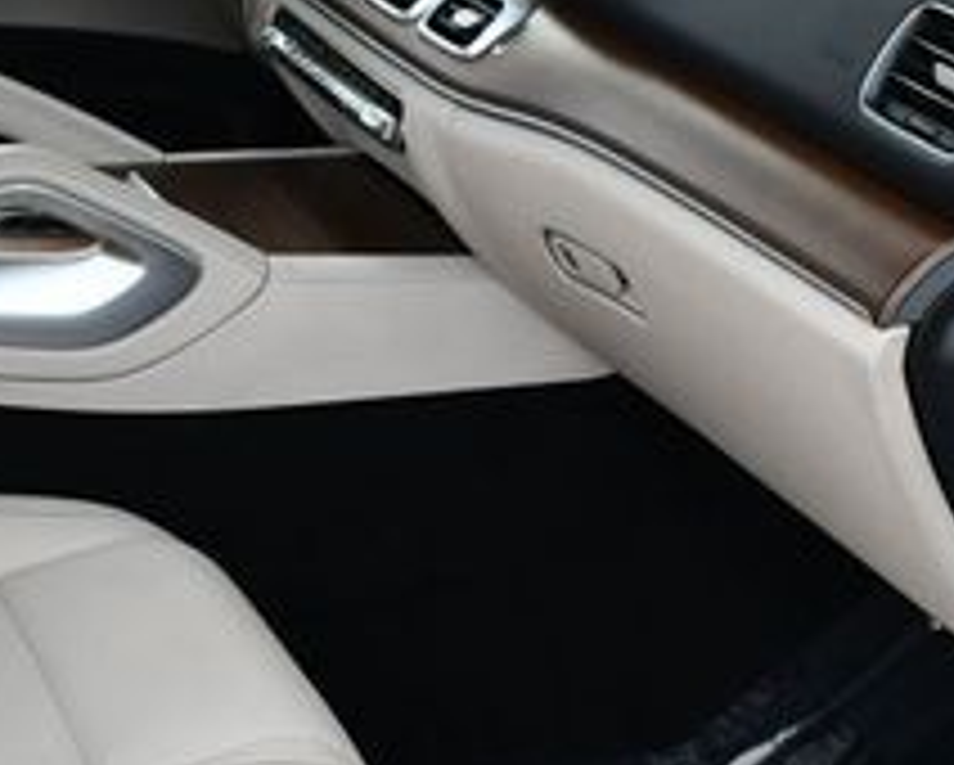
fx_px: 2883
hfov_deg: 18.6
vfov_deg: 15.1
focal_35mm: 102
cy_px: 410
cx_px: 184
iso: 400
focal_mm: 18
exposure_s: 1/250
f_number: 5
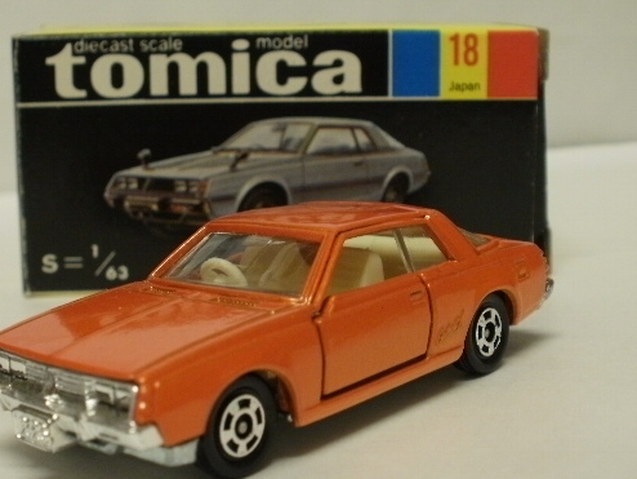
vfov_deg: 25.7
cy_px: 243
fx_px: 1049
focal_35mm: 57
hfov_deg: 33.7
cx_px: 262
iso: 125
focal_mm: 7.7
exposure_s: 1/10
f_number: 4
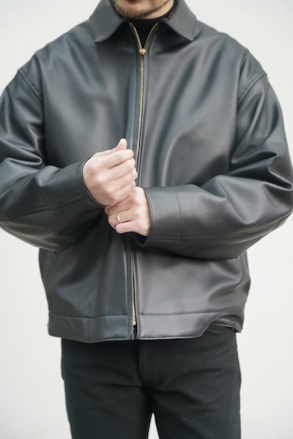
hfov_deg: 18.7
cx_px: 146
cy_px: 220
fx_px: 890
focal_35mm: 73
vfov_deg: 27.7
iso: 250
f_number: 4
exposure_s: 1/80
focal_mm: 73
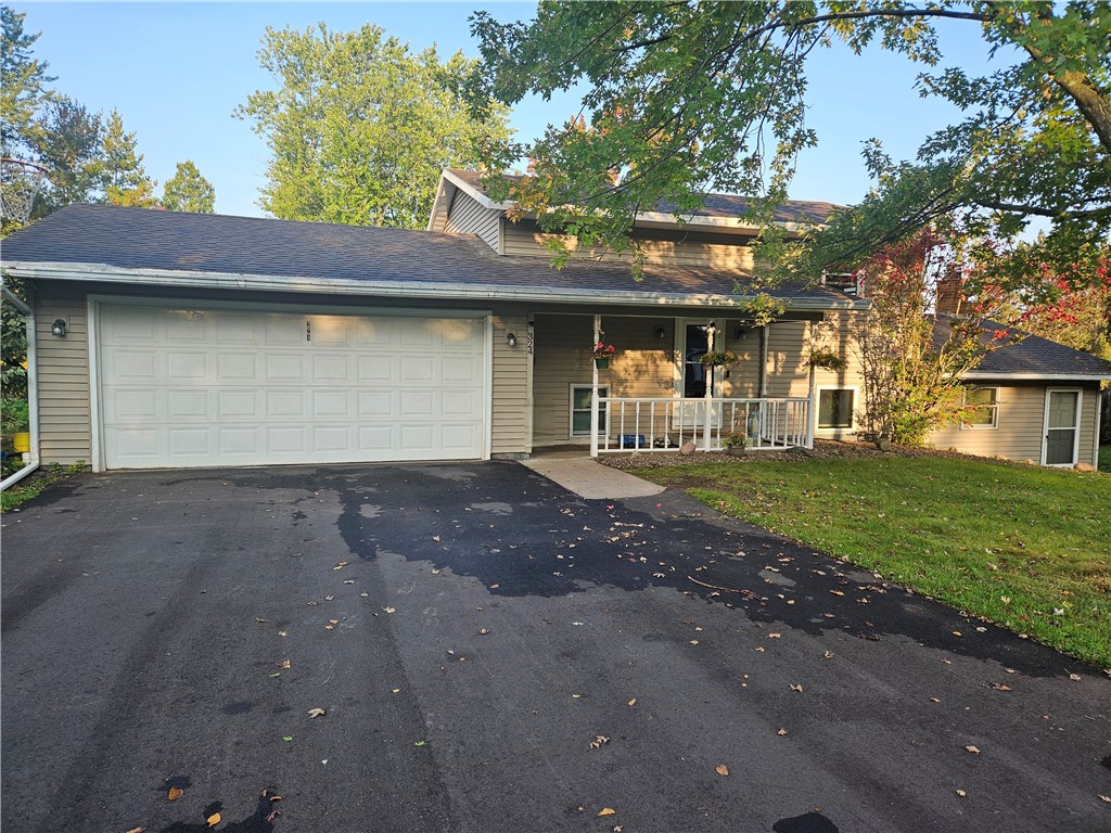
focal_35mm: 23
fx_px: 738
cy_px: 416
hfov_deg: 73.9
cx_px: 556
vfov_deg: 58.9
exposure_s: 1/333
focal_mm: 5.4
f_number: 1.8
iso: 25
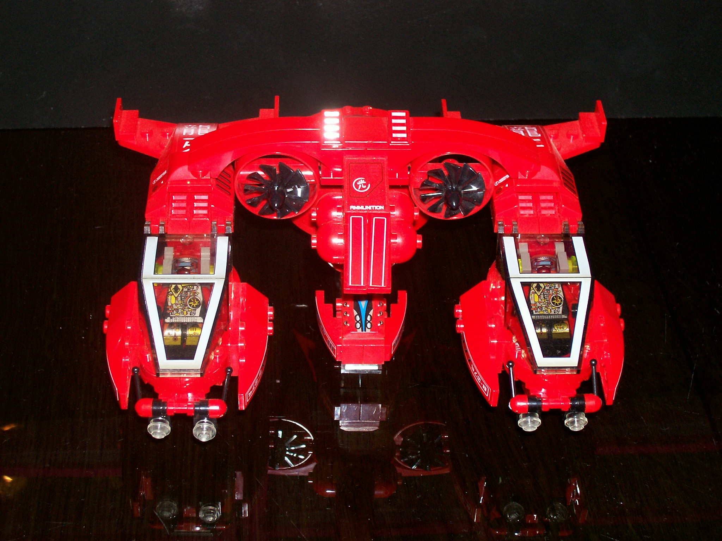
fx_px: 1356
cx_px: 361
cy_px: 270
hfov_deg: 29.8
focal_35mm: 65
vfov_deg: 22.6
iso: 80
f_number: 3.6
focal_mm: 10.8
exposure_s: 1/78.4
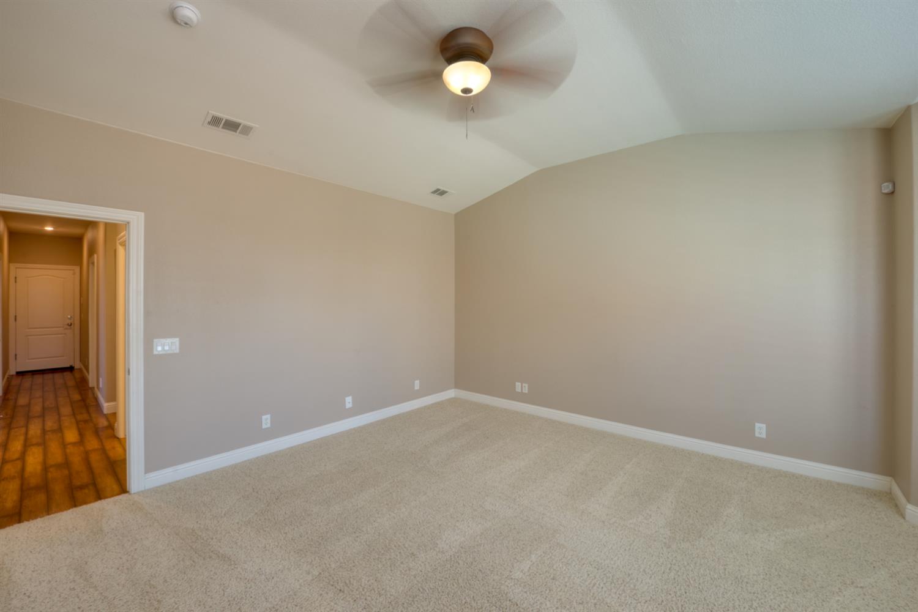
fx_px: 357
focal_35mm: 14
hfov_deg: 104.3
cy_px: 306
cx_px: 459
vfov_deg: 81.2
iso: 400
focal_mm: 14
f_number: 10
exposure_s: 1/15
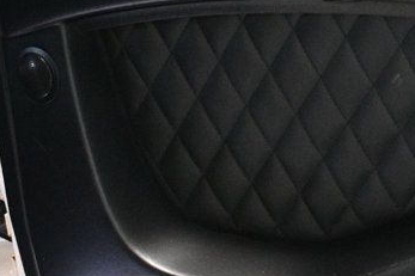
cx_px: 379
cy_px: 19
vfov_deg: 11.8
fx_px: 1325
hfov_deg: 17.5
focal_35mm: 115
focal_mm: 26
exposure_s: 1/60
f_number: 3.8
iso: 4000
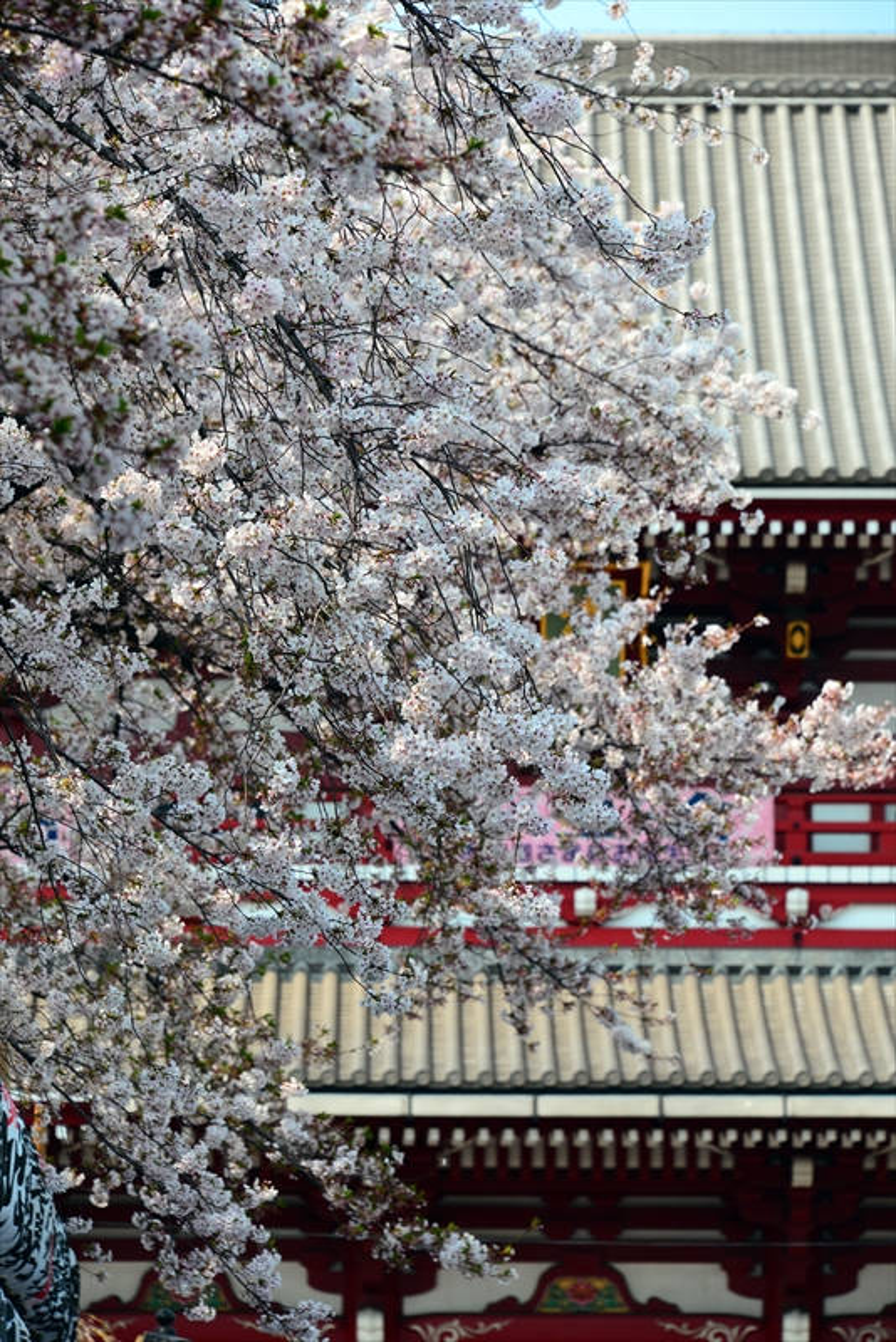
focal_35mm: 180
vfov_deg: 11.4
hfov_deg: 7.6
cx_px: 448
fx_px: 6714
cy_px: 671
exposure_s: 1/250
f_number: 8
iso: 200
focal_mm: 180
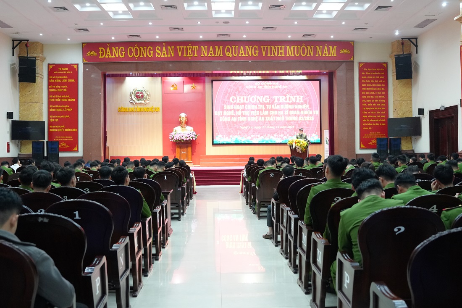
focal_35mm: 36
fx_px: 462
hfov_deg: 53.1
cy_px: 154
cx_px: 231
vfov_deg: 36.9
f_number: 2.8
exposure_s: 1/160
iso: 2500
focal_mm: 24
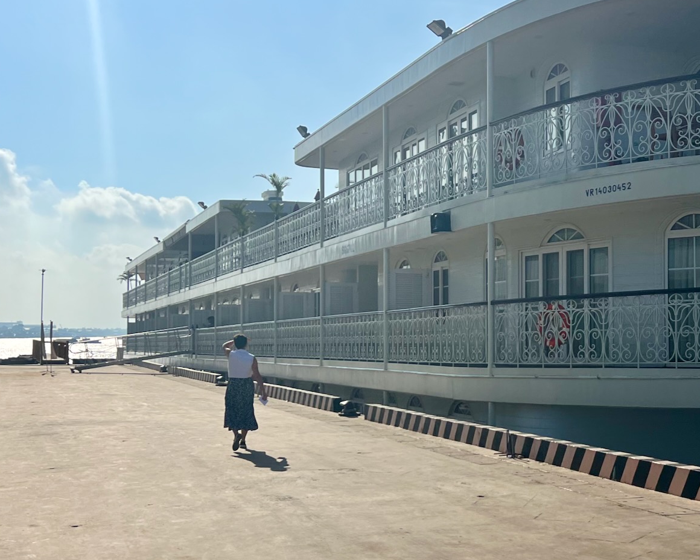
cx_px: 368
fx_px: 580
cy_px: 284
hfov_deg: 62.2
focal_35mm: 28
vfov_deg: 51.5
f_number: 1.5
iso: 50
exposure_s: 1/16393
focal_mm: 5.7
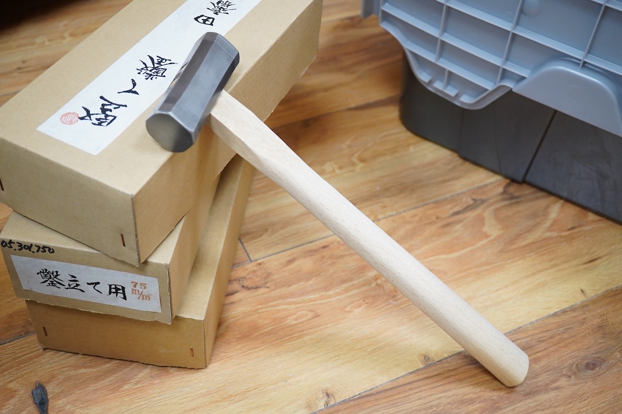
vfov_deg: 29.9
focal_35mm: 45
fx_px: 777
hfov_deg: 43.6
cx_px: 311
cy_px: 207
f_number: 6.3
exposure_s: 1/160
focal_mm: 30
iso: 2500
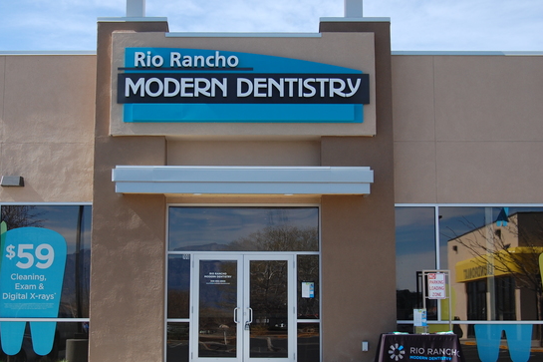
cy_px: 181
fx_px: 898
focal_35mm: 60
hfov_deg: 33.6
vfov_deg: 22.8
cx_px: 238
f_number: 8
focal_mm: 35
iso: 200
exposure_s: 1/250
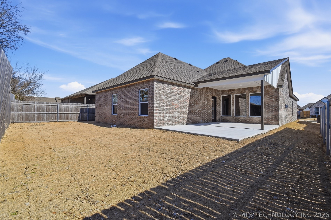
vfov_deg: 77.3
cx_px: 166
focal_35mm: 15
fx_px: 138
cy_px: 110
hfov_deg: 100.4
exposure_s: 1/4000
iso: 250
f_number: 9
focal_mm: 10
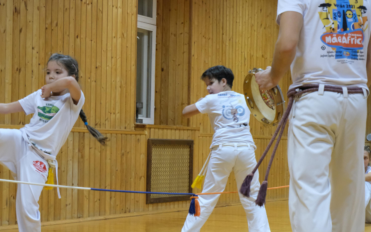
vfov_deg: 14.2
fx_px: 930
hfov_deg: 22.6
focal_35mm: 92
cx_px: 191
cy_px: 172
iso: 6400
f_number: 5.6
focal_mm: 43.2
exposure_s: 1/85
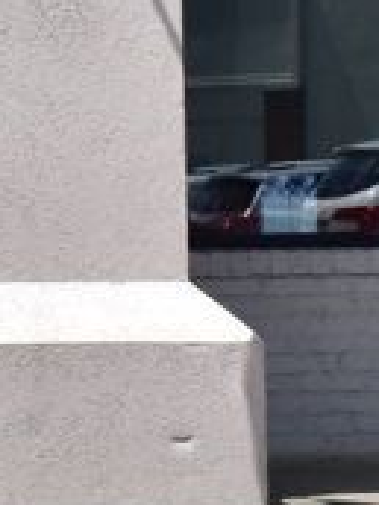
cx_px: -670
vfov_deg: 7.7
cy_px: 32
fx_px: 3752
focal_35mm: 257
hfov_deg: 5.5
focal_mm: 30
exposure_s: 1/500
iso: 320
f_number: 11
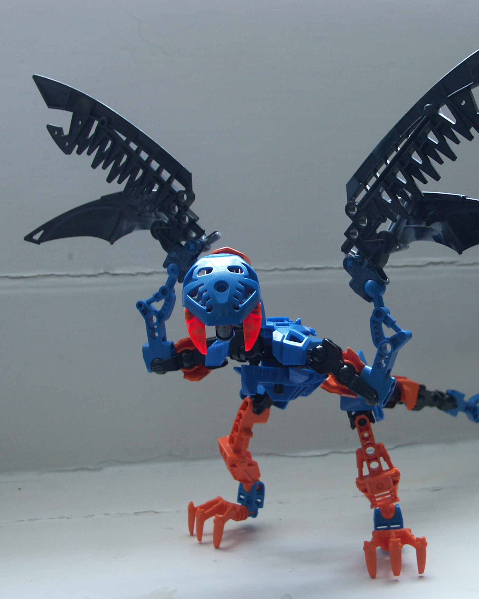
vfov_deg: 41.2
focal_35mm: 45
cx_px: 361
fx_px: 798
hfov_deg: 32.8
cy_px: 304
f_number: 2.8
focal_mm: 8.93
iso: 100
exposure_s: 1/20
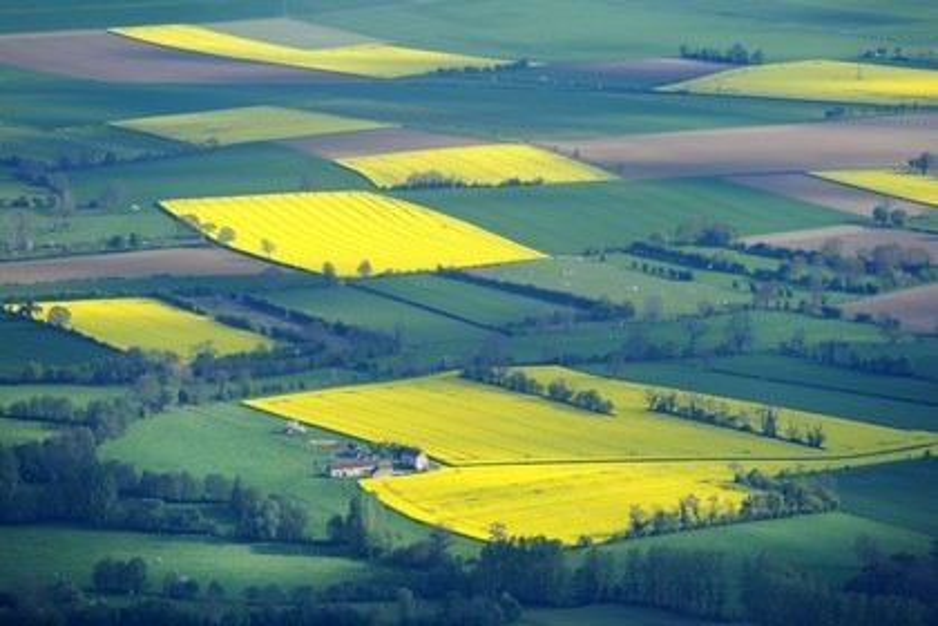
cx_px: 469
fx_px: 5211
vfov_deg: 6.9
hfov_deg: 10.3
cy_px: 313
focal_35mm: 200
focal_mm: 200
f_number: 4.5
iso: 400
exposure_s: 1/1600
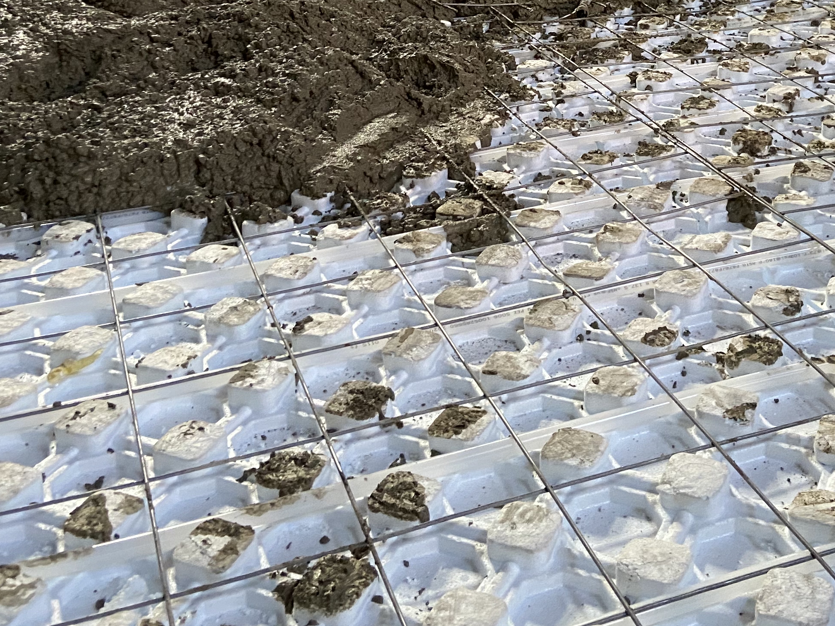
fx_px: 1303
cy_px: 1
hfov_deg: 35.3
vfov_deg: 25.7
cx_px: 533
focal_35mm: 54
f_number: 1.8
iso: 320
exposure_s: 1/60
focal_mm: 4.25
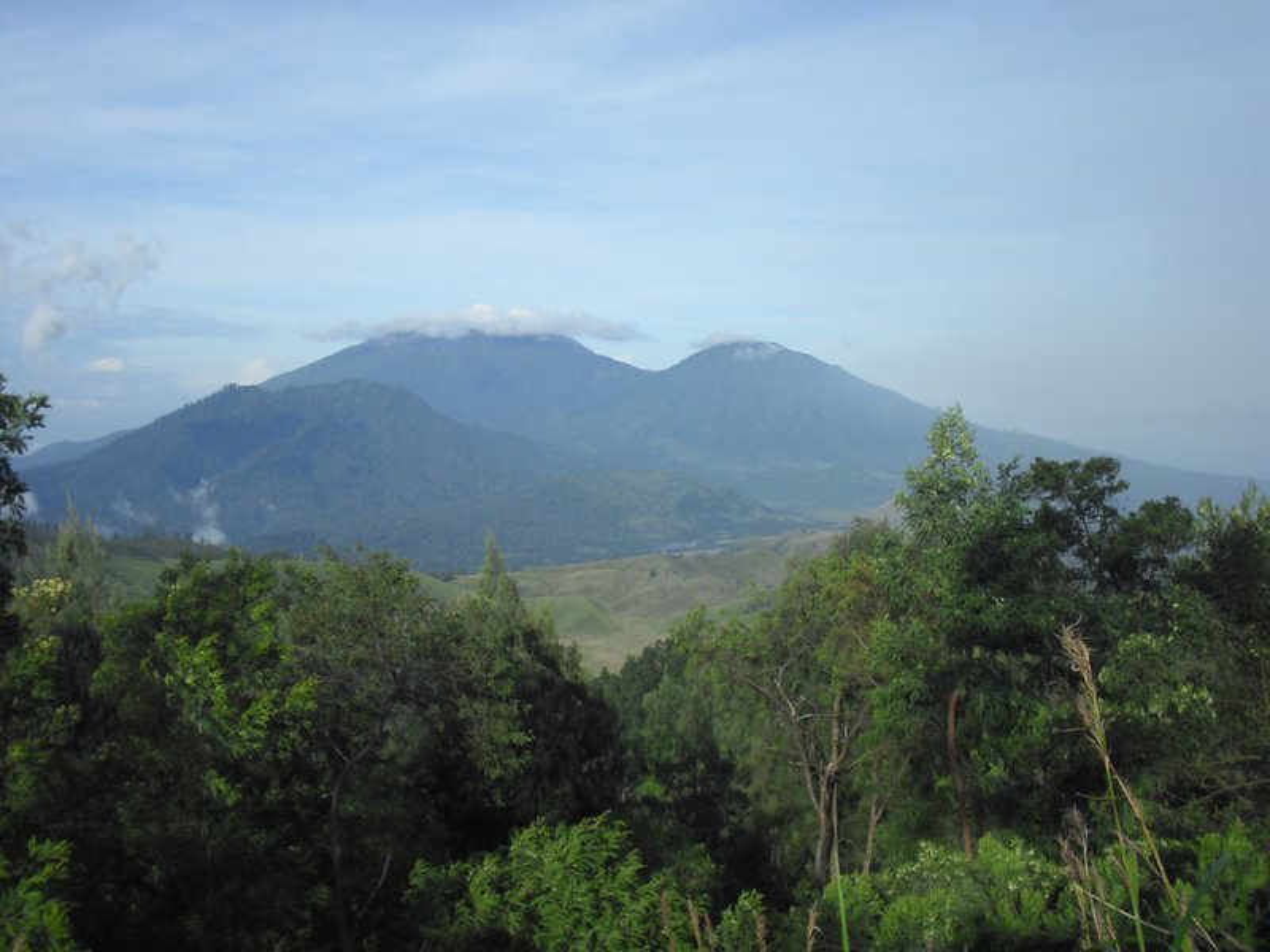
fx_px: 1688
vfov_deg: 31.5
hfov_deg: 41.2
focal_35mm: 46
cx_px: 635
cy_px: 476
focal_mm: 7.6
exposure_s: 1/200
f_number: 8.9
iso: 100
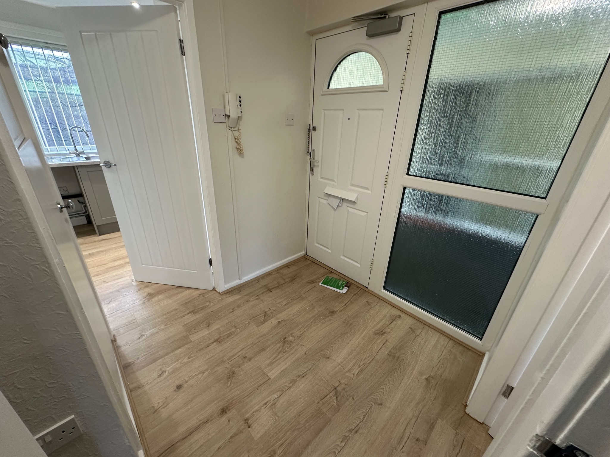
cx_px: 305
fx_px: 247
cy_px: 228
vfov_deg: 85.7
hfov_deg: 102.1
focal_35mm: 14
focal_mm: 2.22
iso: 160
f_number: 2.2
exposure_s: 1/50
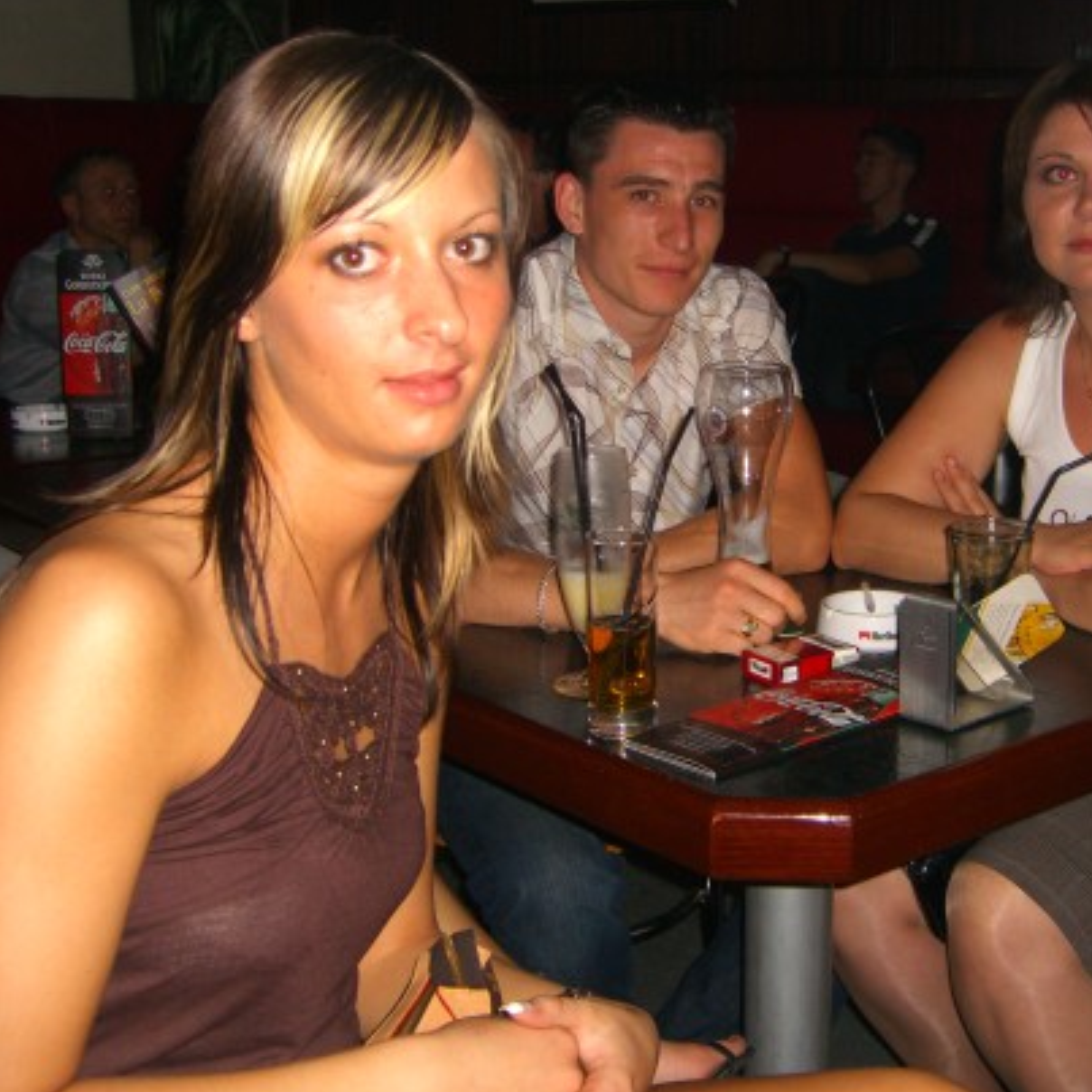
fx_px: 1785
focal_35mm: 50
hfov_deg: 33.7
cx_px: 723
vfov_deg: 34.0
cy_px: 496
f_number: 2.8
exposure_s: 1/60
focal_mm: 7.9
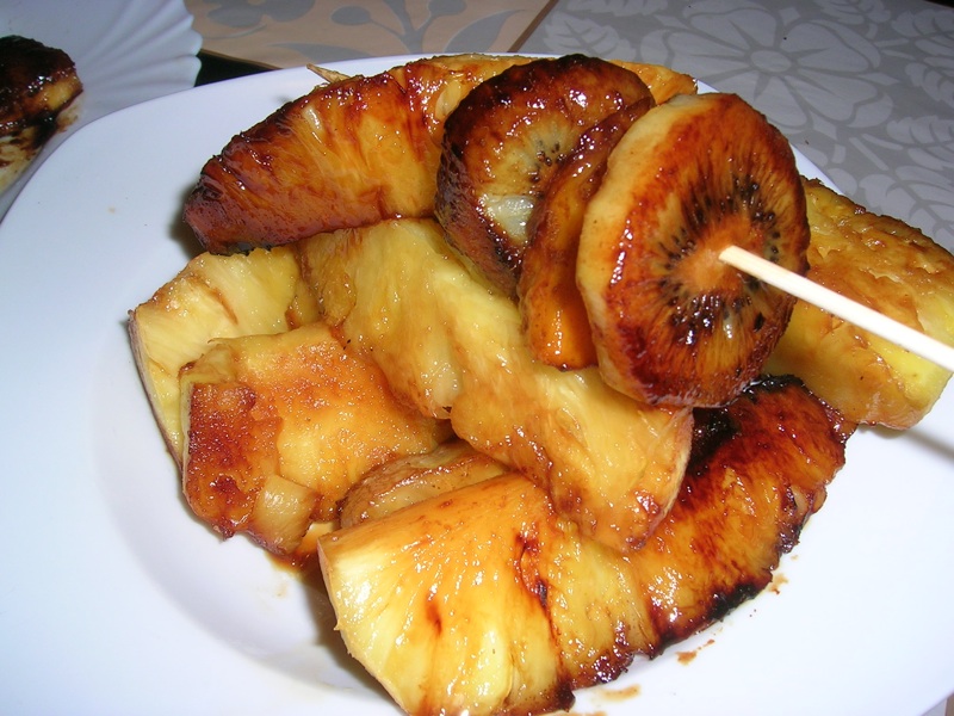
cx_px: 477
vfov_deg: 40.7
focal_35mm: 35
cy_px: 358
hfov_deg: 52.6
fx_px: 965
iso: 50
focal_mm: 5.4
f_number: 4.8
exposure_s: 1/60.1
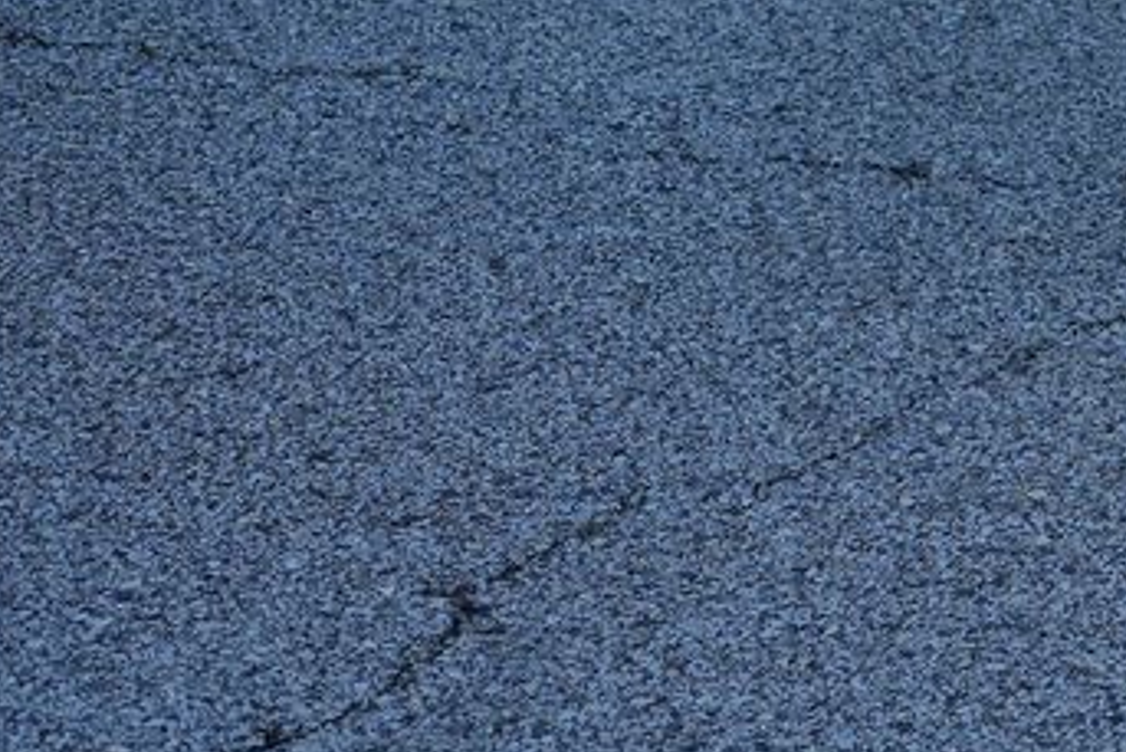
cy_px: -724
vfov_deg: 5.8
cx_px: 2538
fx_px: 7290
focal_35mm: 233
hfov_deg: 8.2
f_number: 4.5
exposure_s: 1/100
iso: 100
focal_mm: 50
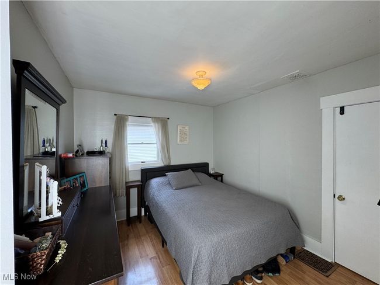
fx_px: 154
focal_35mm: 14
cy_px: 142
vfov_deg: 85.7
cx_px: 190
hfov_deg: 102.0
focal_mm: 2.22
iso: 100
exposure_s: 1/120
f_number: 2.2
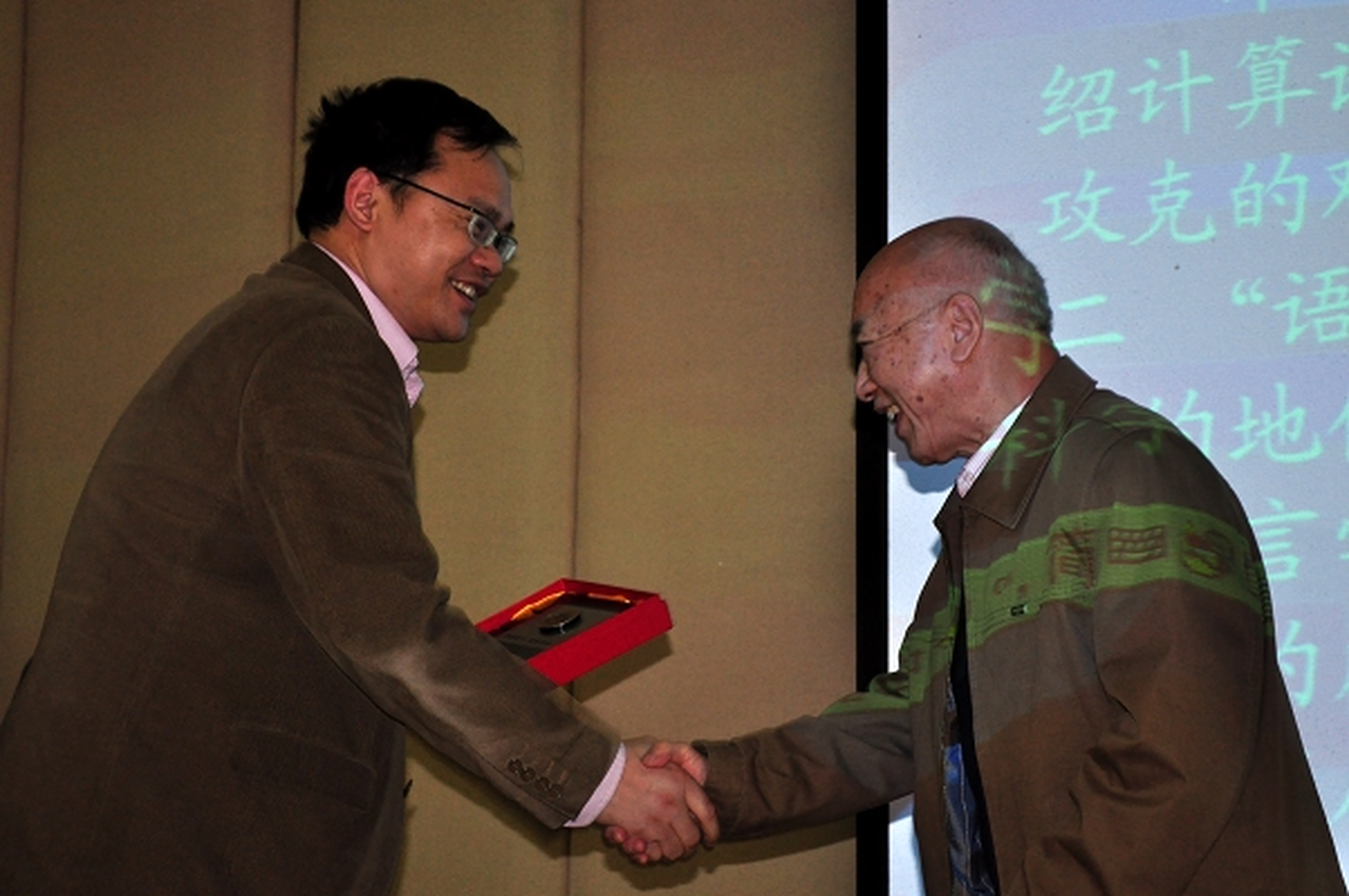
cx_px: 674
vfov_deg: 18.1
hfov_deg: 27.0
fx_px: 2807
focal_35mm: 75
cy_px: 448
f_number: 5.6
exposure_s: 1/60
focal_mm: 50
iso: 800
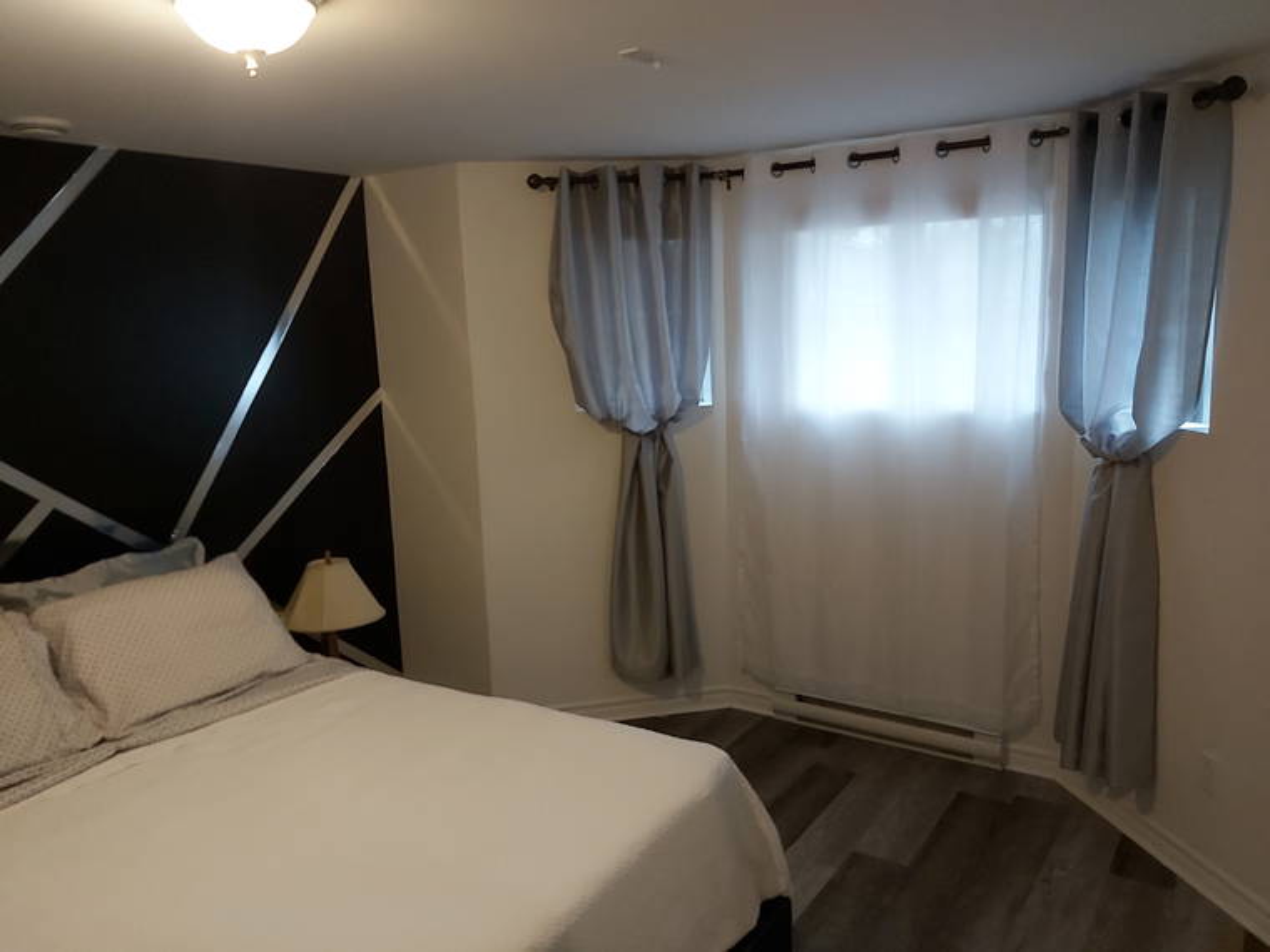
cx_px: 635
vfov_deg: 53.1
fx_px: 954
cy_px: 476
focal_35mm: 26
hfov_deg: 67.3
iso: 250
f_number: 1.7
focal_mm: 3.92
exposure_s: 1/30
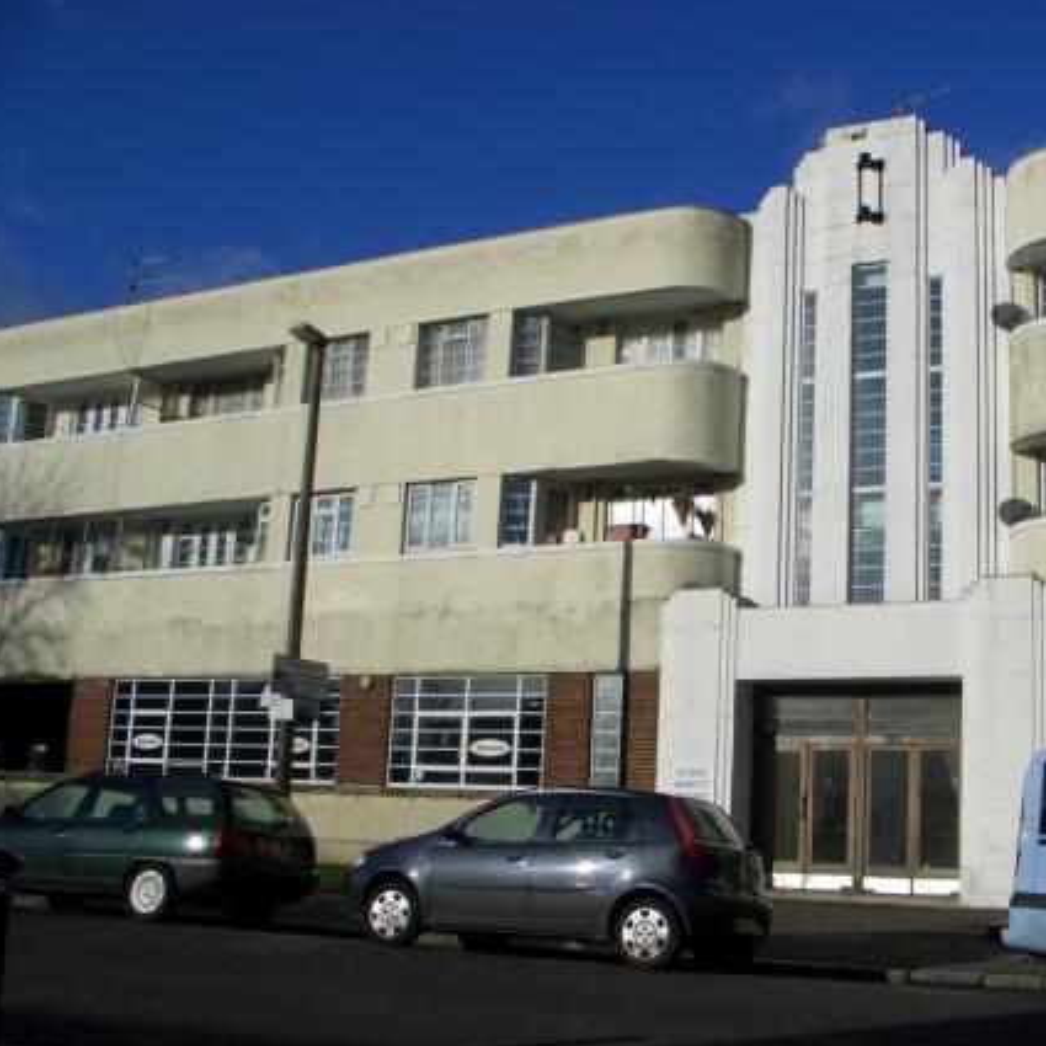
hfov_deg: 41.3
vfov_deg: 41.9
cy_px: 528
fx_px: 1367
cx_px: 703
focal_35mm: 40
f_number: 5.6
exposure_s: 1/800
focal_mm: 7.1
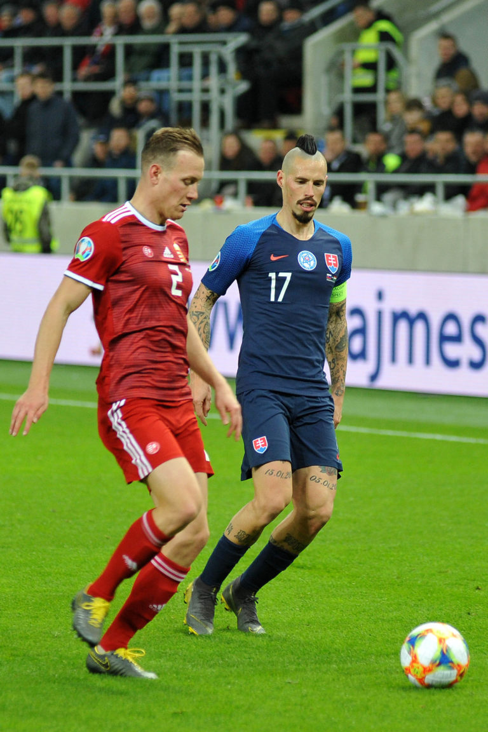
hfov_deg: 8.9
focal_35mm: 155
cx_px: 244
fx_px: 3151
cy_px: 366
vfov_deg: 13.2
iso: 1600
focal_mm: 155
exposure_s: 1/800
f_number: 3.2
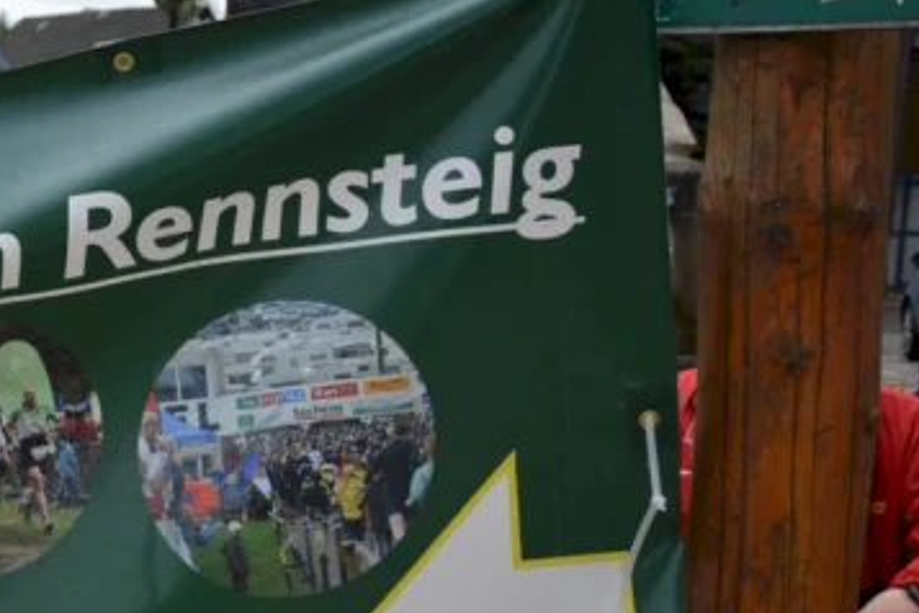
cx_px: -394
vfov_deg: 15.1
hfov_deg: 19.9
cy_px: 385
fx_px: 2308
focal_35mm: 90
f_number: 4
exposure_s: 1/1000
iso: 450
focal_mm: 21
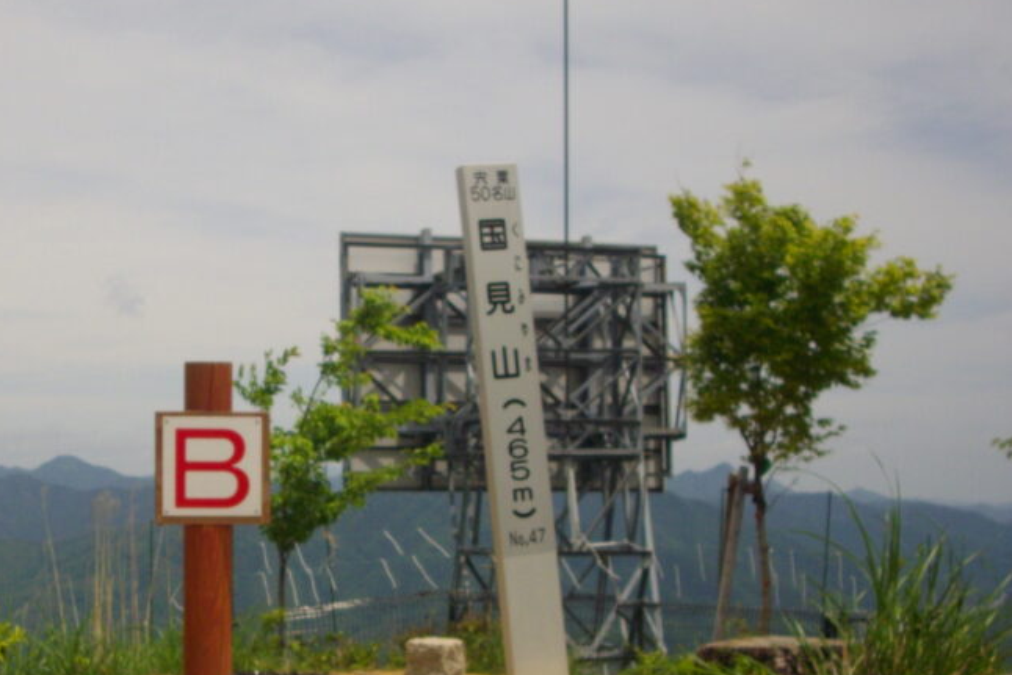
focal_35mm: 61
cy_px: 493
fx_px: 1715
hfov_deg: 32.3
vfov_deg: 22.1
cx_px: 266
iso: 100
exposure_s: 1/800
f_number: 5.6
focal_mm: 6.2
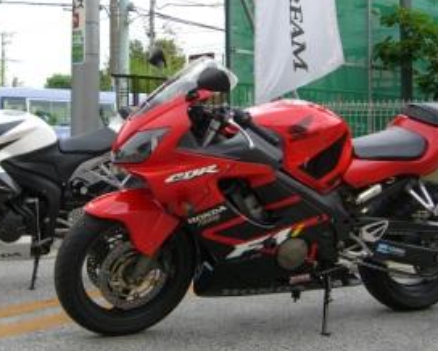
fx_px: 791
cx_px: 163
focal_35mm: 61
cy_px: 150
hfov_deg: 30.8
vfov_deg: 25.0
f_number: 2.7
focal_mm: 6.2
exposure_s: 1/125
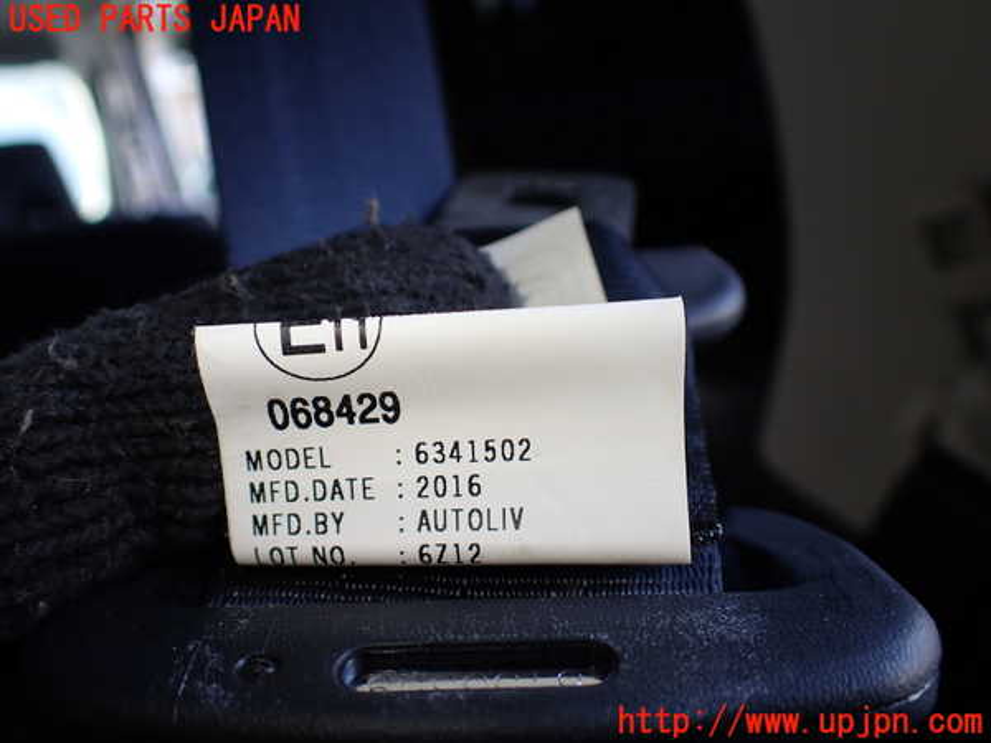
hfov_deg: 60.0
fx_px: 859
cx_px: 496
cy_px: 372
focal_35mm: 30
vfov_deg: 46.8
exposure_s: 1/125
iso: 100
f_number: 2.3
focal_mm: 5.4
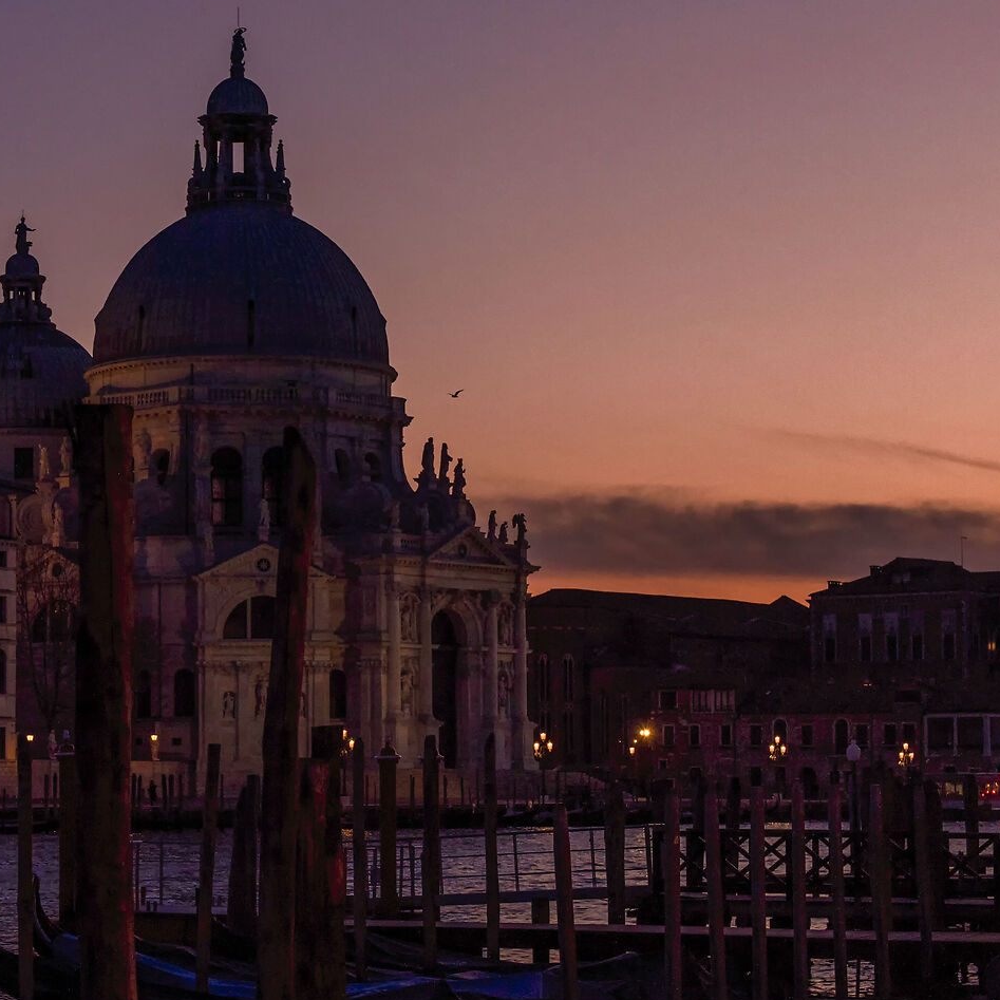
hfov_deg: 17.7
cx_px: 126
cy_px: 559
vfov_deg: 17.9
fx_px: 3170
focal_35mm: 97
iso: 250
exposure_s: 1/100
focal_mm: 45
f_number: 5.6
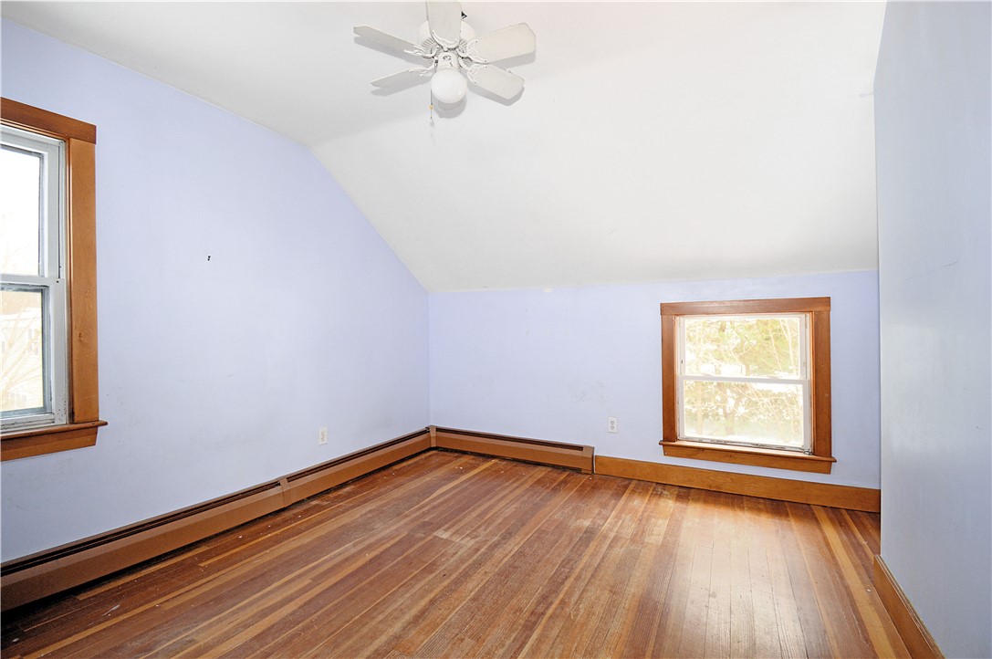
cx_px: 496
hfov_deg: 100.5
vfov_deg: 77.2
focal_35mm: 15
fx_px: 413
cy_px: 330
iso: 400
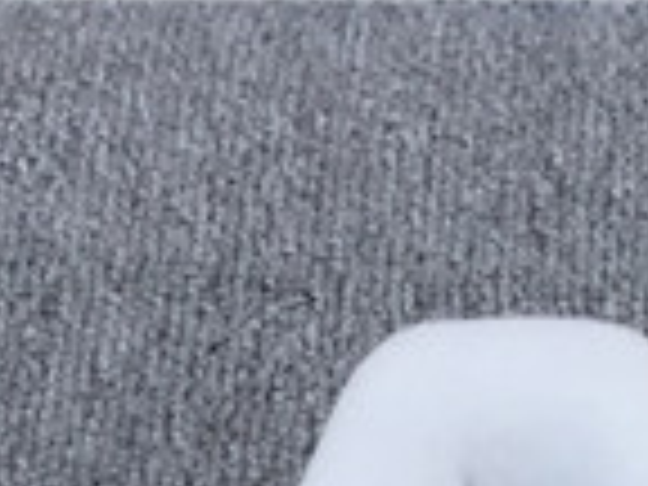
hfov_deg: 10.1
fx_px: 3632
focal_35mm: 194
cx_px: 706
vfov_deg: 6.8
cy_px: 1514
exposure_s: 1/438
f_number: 2.4
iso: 25
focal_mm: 3.3
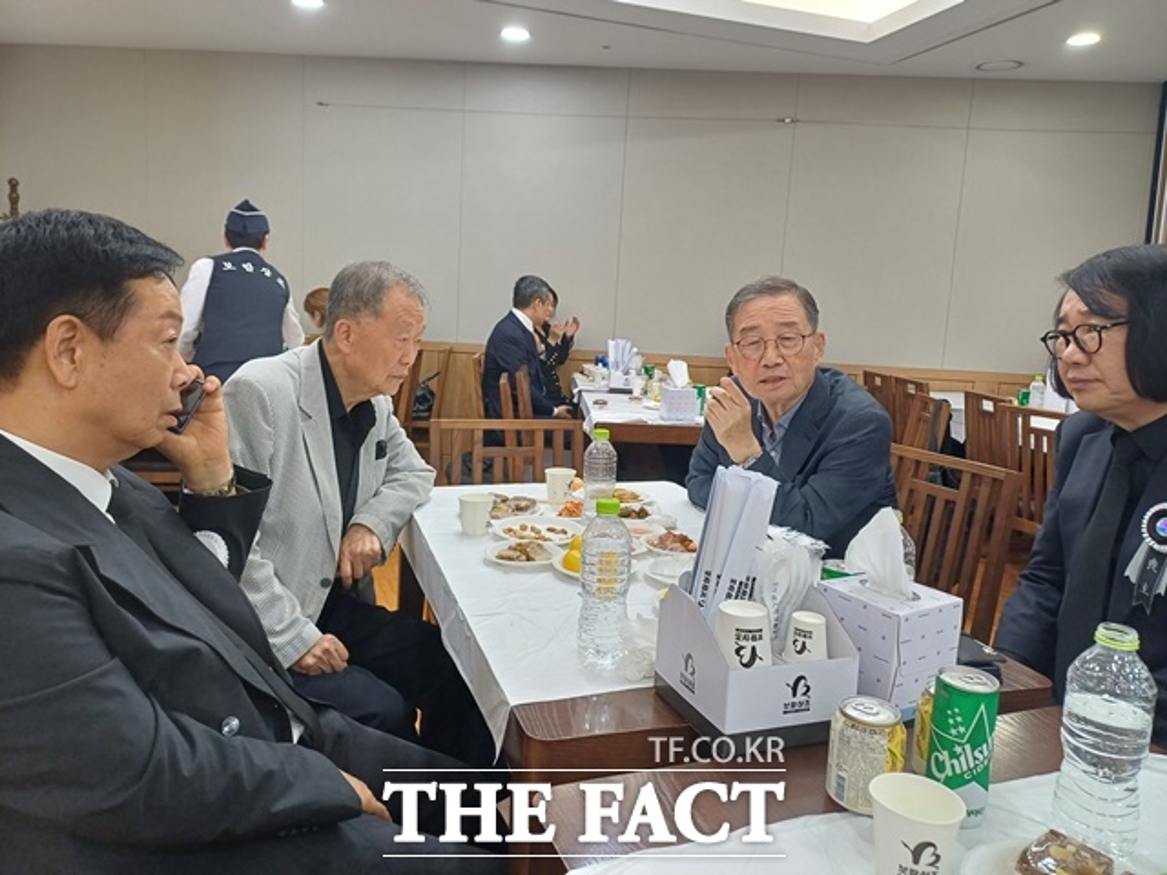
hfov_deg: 69.4
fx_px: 843
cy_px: 438
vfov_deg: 54.9
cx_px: 584
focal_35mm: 25
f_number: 1.8
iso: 250
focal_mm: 4.65
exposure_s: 1/60
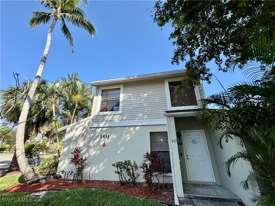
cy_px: 103
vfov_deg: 85.7
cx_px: 138
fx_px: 111
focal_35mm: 14
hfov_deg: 102.1
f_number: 2.2
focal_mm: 2.22
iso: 40
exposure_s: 1/669
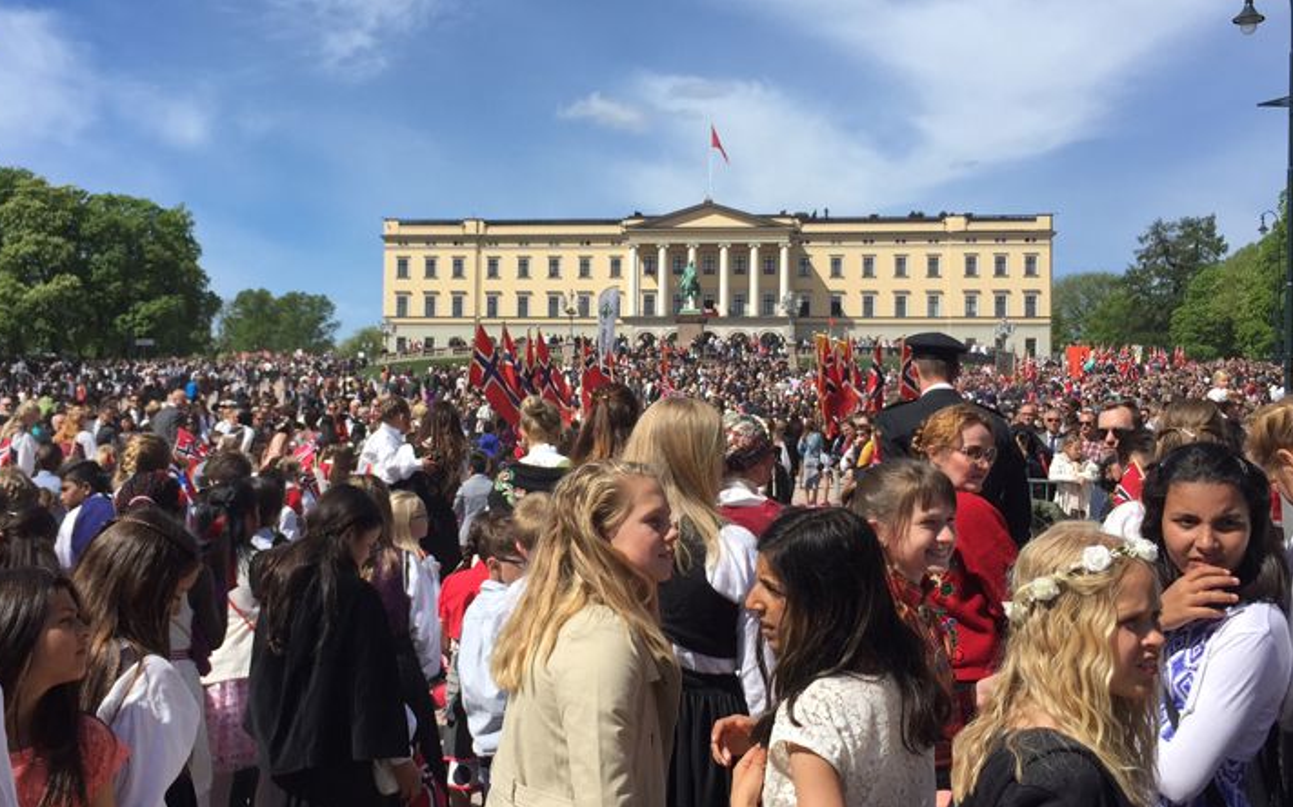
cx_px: 591
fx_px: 1374
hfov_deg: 50.3
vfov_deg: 32.7
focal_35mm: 39
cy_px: 380
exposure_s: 1/2198
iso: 32
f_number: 2.2
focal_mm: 4.15
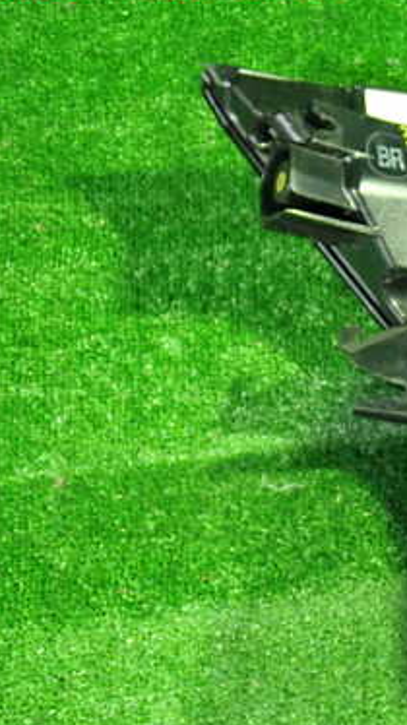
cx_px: 564
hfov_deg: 19.4
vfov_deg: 37.2
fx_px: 1076
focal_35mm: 56
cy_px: 394
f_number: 2.4
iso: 800
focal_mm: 5.79
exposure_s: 1/20
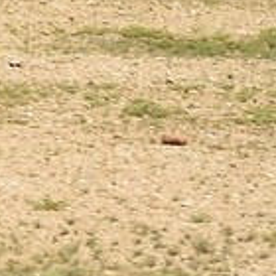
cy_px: -706
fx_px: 6125
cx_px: -1207
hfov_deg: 2.5
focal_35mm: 679
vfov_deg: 2.5
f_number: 7.1
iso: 400
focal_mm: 70
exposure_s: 1/3200
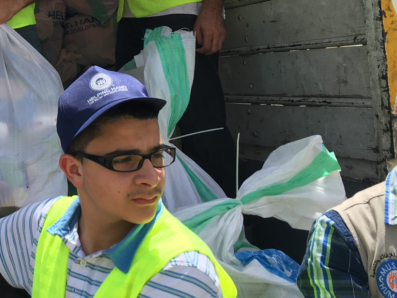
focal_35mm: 73
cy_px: 12
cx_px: -63
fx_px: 837
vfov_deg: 19.7
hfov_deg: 24.5
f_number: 2.2
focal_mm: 4.15
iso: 25
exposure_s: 1/705
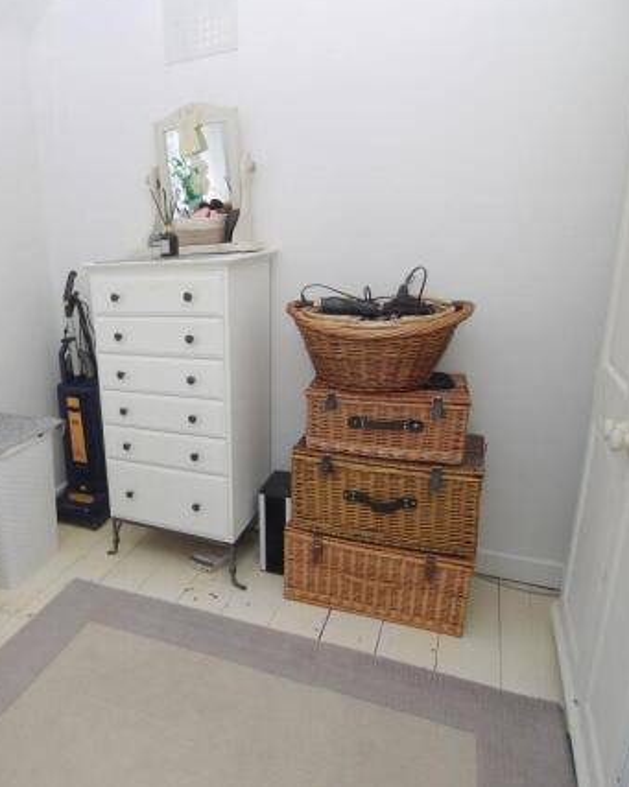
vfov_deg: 70.3
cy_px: 390
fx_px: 559
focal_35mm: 24
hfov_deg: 55.3
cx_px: 141
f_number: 4
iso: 100
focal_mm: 9
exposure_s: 1/60
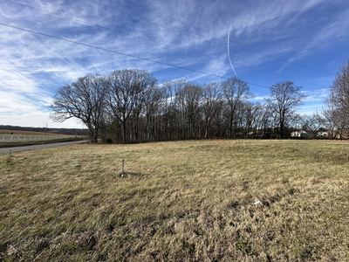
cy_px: 131
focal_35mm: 14
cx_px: 174
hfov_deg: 102.1
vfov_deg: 85.7
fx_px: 141
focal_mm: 2.22
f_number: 2.2
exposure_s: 1/1014
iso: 50
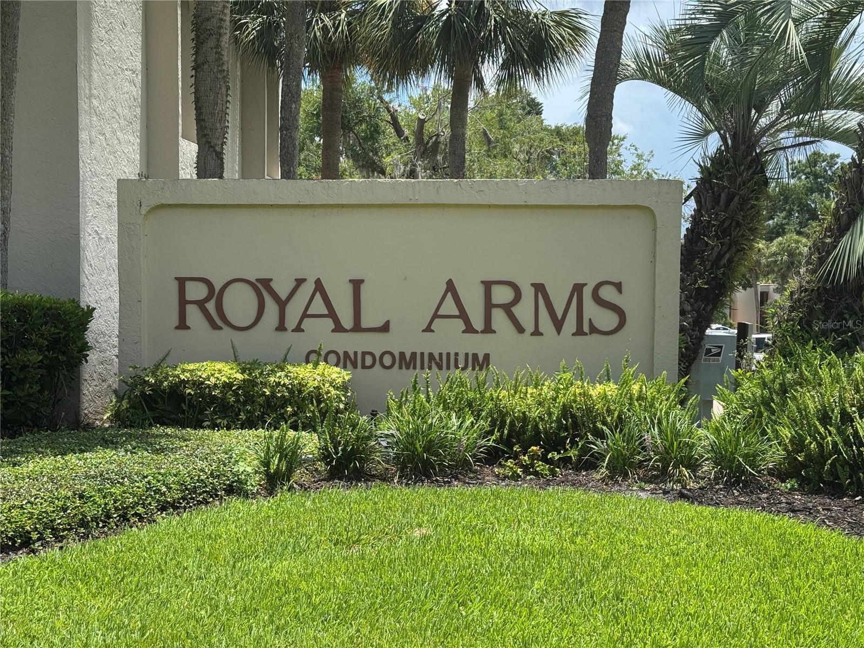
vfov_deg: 30.3
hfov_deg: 39.7
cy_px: 324
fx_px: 1198
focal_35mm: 48
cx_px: 432
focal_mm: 6.76
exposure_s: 1/2717
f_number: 1.78
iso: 64
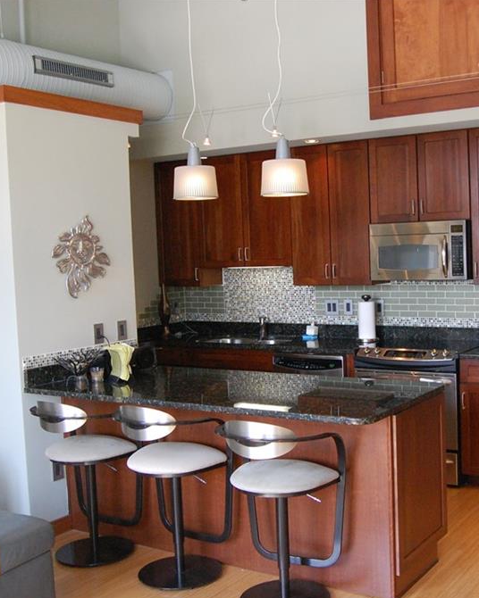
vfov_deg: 42.9
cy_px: 300
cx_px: 307
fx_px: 762
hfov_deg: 34.7
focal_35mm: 43
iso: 1600
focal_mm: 20
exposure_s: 1/160
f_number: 6.3
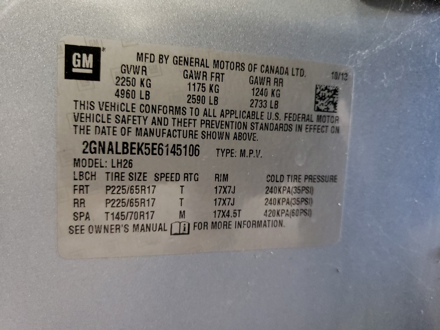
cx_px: 220
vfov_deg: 53.1
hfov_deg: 67.3
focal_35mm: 26
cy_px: 165
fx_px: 330
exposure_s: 1/24
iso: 527
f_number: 1.5
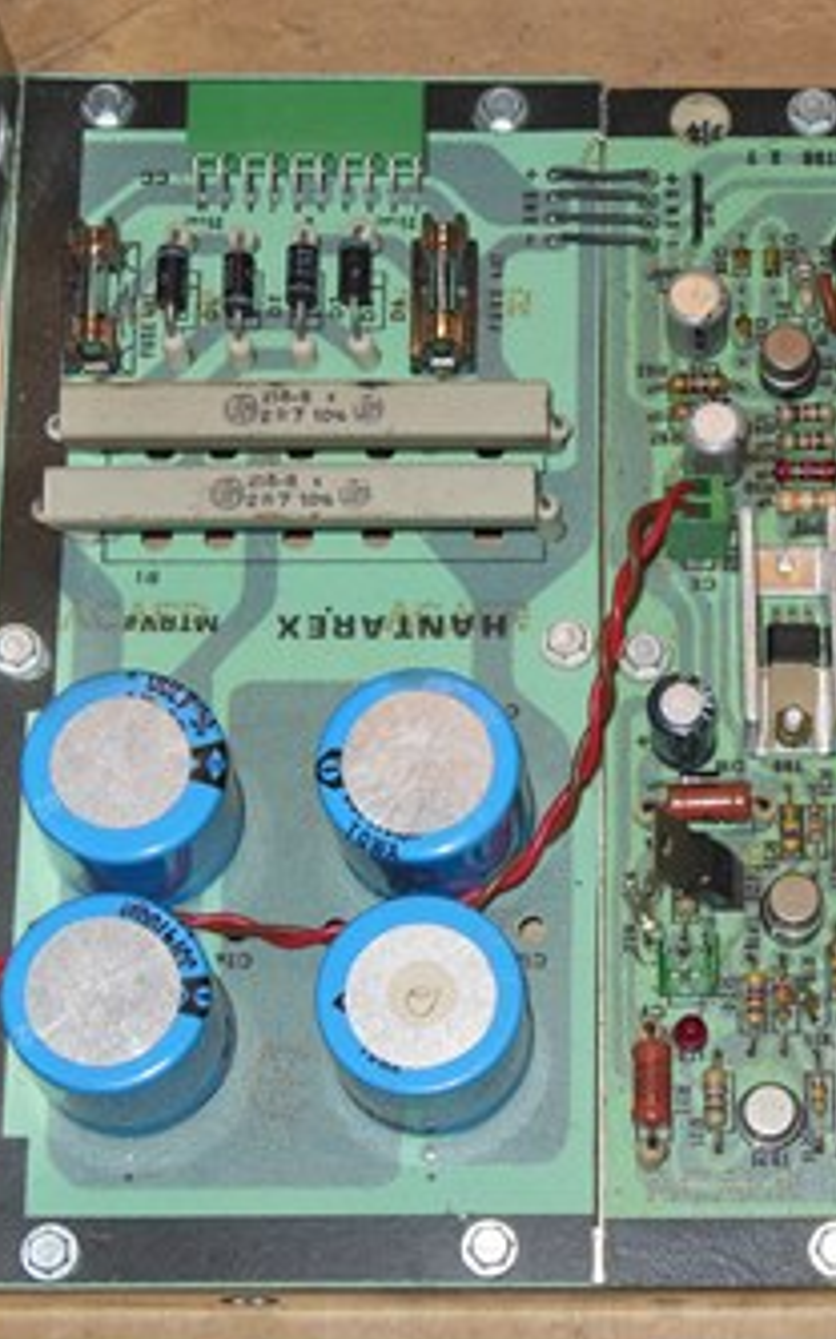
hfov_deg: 13.7
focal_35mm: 94
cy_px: 667
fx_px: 3428
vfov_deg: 22.1
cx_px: 840
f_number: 4.3
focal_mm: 11.7
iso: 125
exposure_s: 1/60
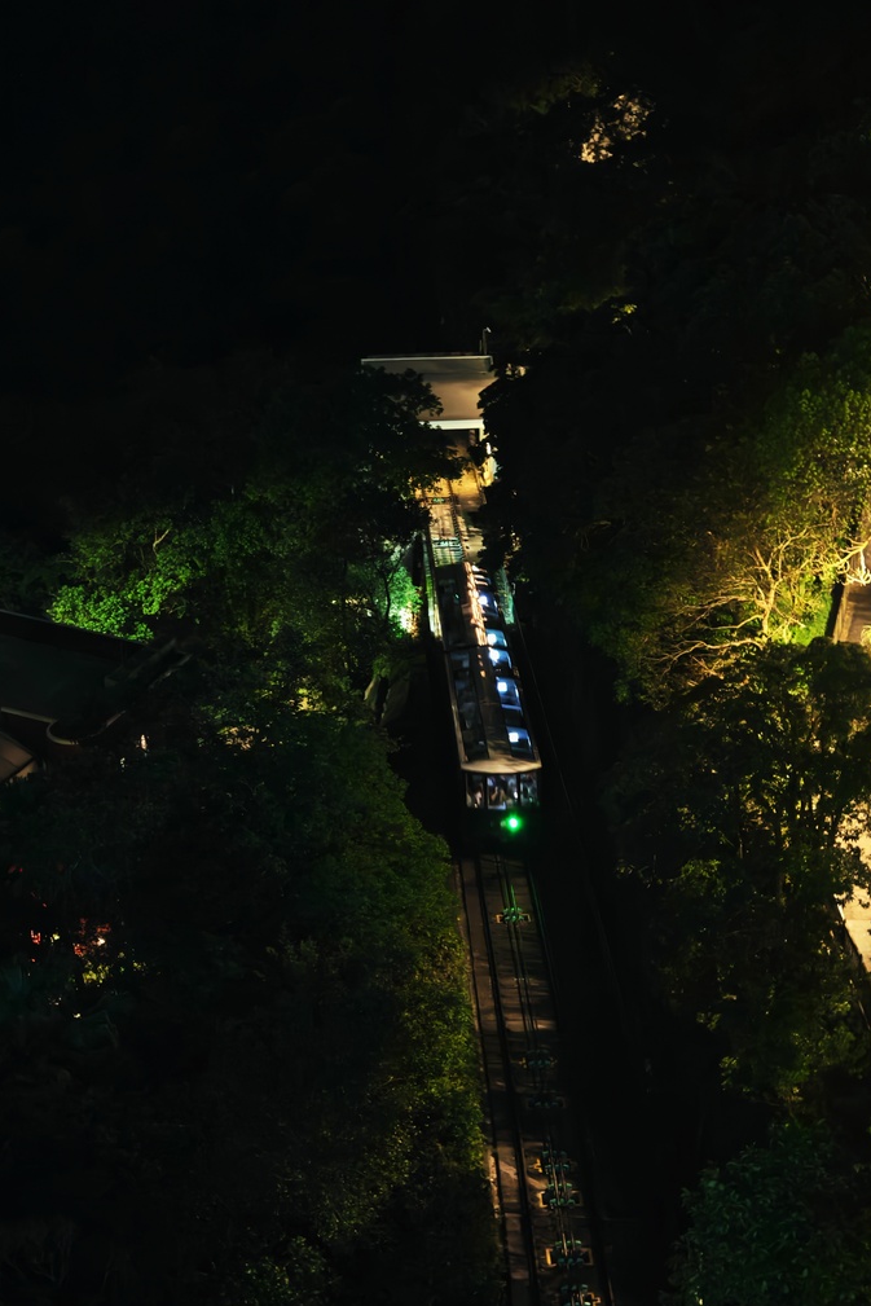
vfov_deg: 26.6
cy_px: 651
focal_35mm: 76
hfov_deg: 18.0
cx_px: 447
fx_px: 2757
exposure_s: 1/15
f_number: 2.6
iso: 25600
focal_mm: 15.38
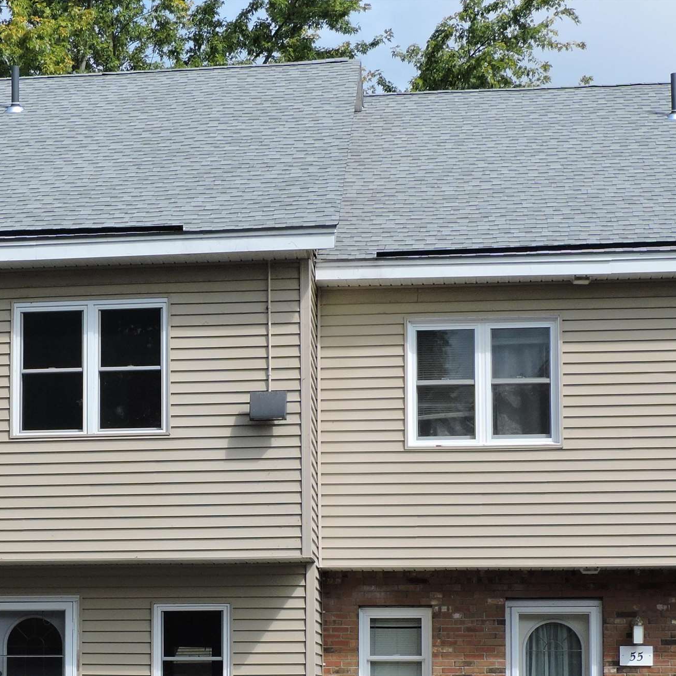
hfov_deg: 19.3
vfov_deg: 19.2
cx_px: 112
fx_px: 1966
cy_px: 592
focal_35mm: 89
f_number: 3.4
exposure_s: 1/1000
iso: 100
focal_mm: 7.7
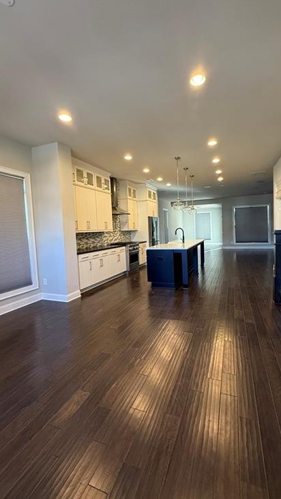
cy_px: 241
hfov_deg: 67.0
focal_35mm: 16
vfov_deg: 99.3
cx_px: 153
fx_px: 212
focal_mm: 2.22
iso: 250
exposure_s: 1/60
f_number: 2.2
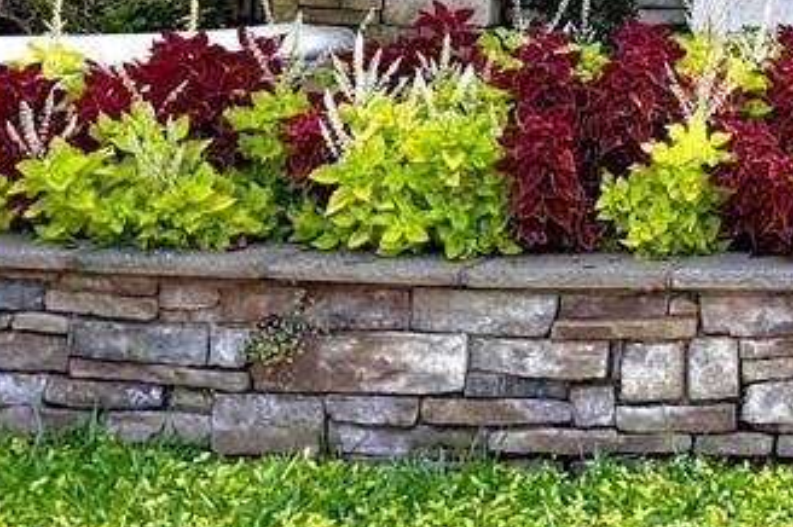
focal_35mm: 78
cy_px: -172
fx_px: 1716
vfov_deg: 16.4
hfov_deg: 21.9
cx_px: 1165
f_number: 1.78
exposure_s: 1/488
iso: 80
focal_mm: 6.76
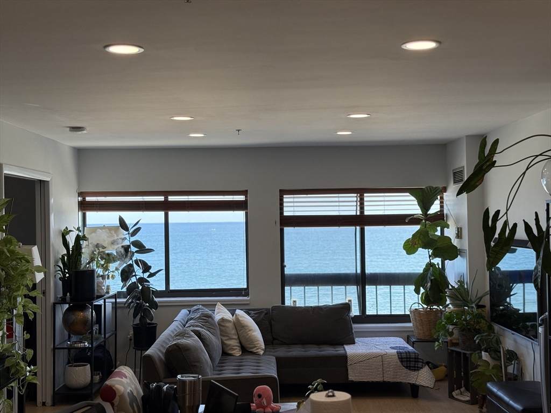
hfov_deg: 39.7
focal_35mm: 48
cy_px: 206
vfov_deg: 30.3
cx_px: 276
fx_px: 764
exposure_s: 1/506
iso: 80
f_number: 1.78
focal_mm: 6.76
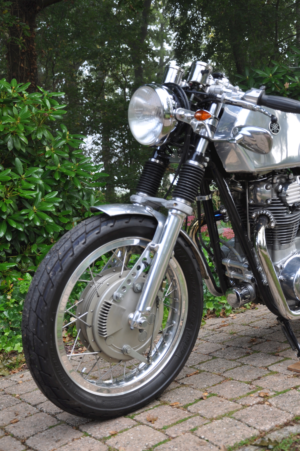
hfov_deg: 28.0
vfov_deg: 41.2
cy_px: 226
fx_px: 602
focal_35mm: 48
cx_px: 150
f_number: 5.6
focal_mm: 32
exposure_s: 1/125
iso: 200
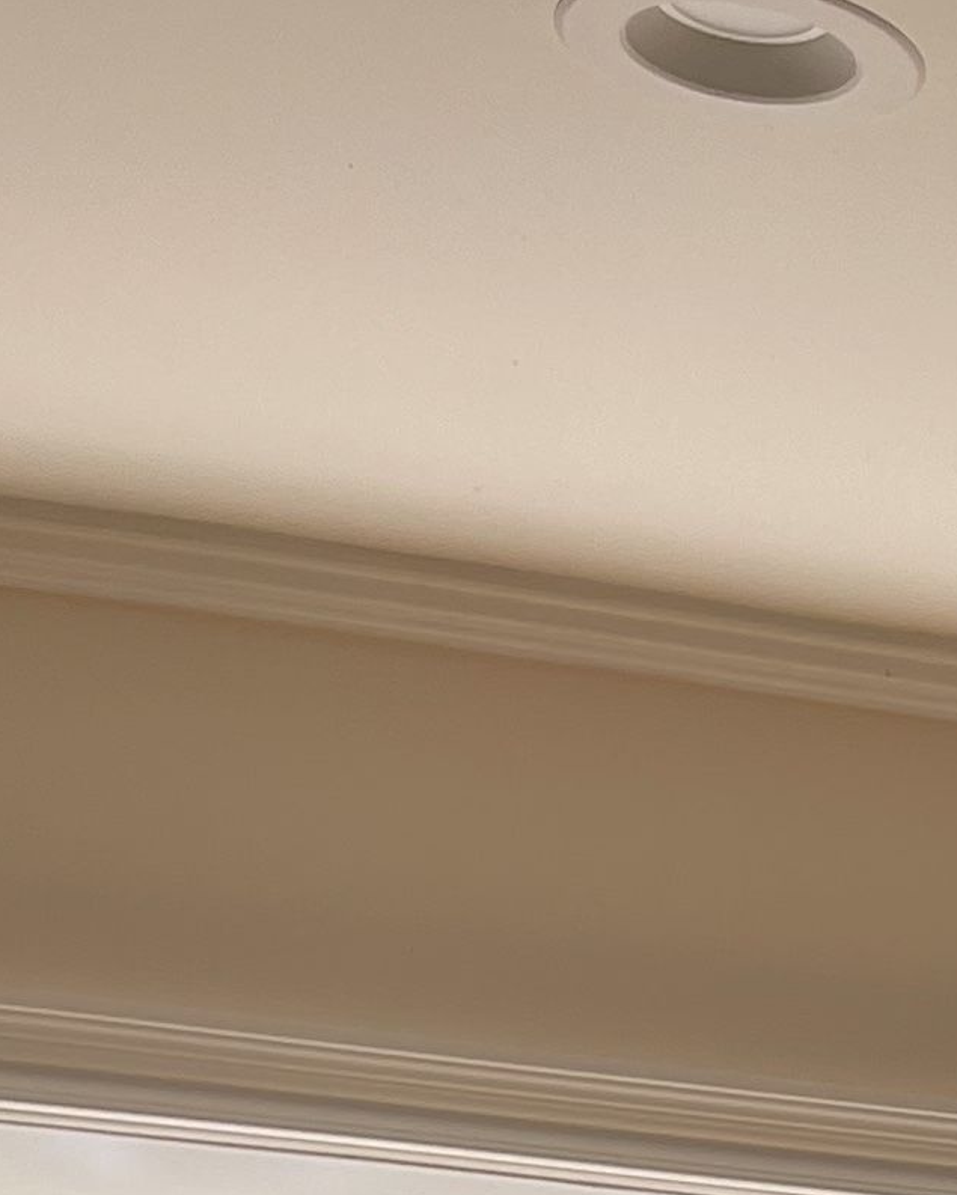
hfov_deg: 10.7
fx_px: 4565
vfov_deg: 12.0
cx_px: 2053
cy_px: 2863
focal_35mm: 129
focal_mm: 5.1
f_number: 1.6
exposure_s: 1/387
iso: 32
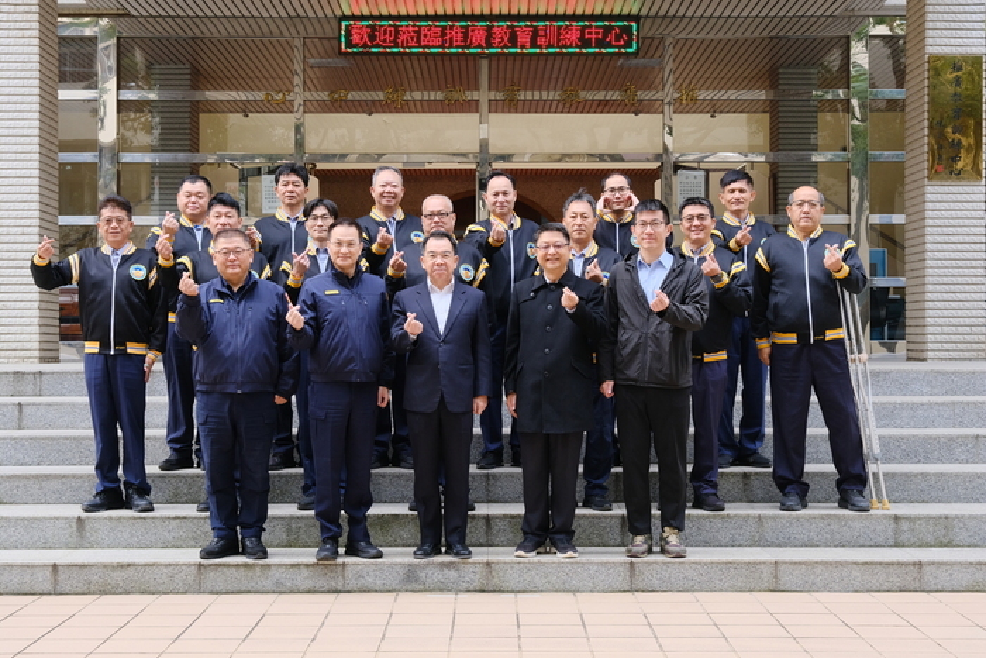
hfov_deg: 36.9
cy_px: 329
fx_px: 1479
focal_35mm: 54
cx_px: 493
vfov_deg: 25.1
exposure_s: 1/85
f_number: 5.6
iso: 800
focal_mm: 35.8
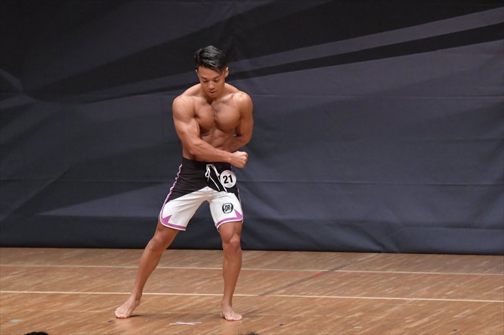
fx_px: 4198
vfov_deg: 4.6
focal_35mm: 300
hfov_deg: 6.9
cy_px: 168
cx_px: 252
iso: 6400
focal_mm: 200
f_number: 5.6
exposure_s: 1/400
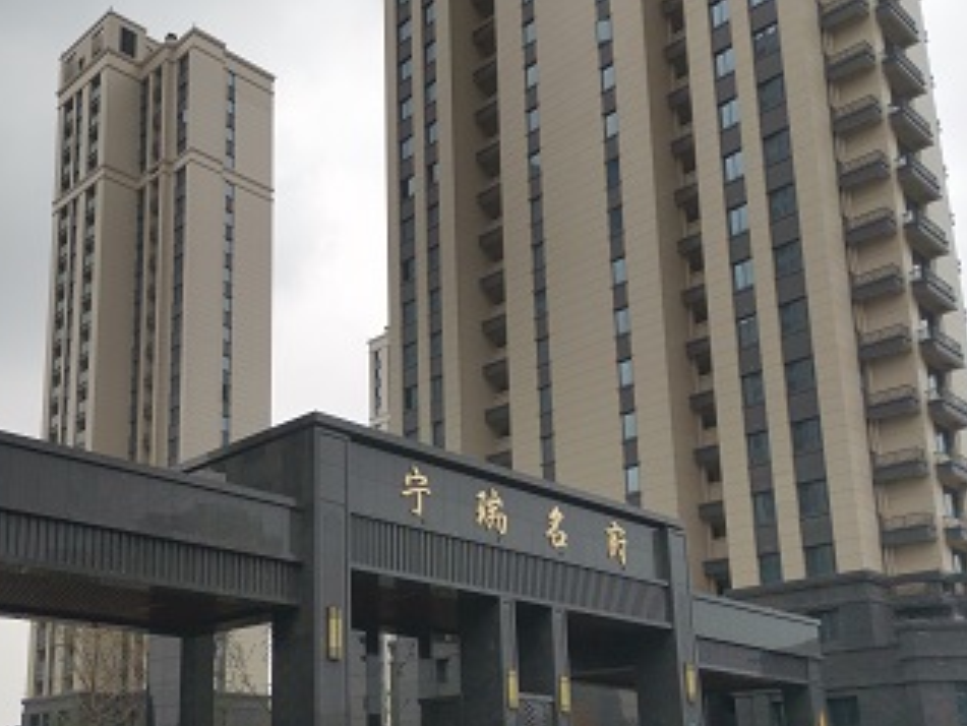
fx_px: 1146
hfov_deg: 45.1
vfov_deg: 34.5
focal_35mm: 41
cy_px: 538
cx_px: 326
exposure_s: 1/1520
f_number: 1.8
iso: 50
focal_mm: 5.5
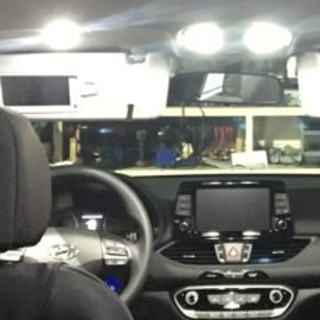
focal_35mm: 78
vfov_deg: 22.0
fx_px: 816
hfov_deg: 21.9
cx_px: 256
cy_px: 88
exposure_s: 1/15
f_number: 2.2
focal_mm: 4.15
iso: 2000
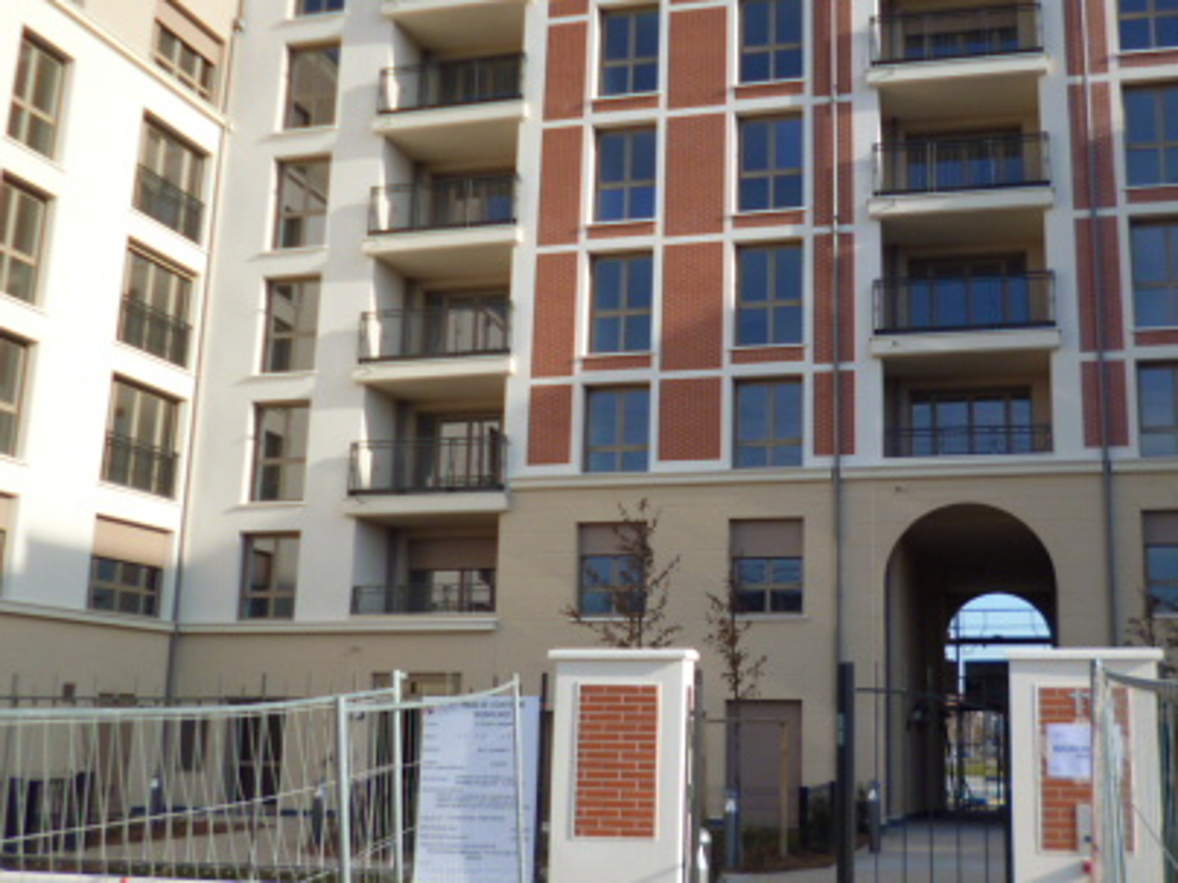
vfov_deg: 37.7
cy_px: 455
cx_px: 776
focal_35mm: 38
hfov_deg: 48.2
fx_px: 1293
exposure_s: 1/1000
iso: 100
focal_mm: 4.3
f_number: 2.5
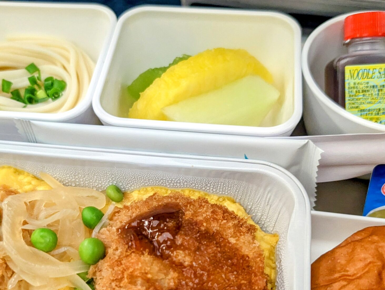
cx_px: 177
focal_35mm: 42
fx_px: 468
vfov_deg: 34.0
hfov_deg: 44.7
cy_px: 199
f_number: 1.68
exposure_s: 1/80
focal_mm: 6.9
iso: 1641
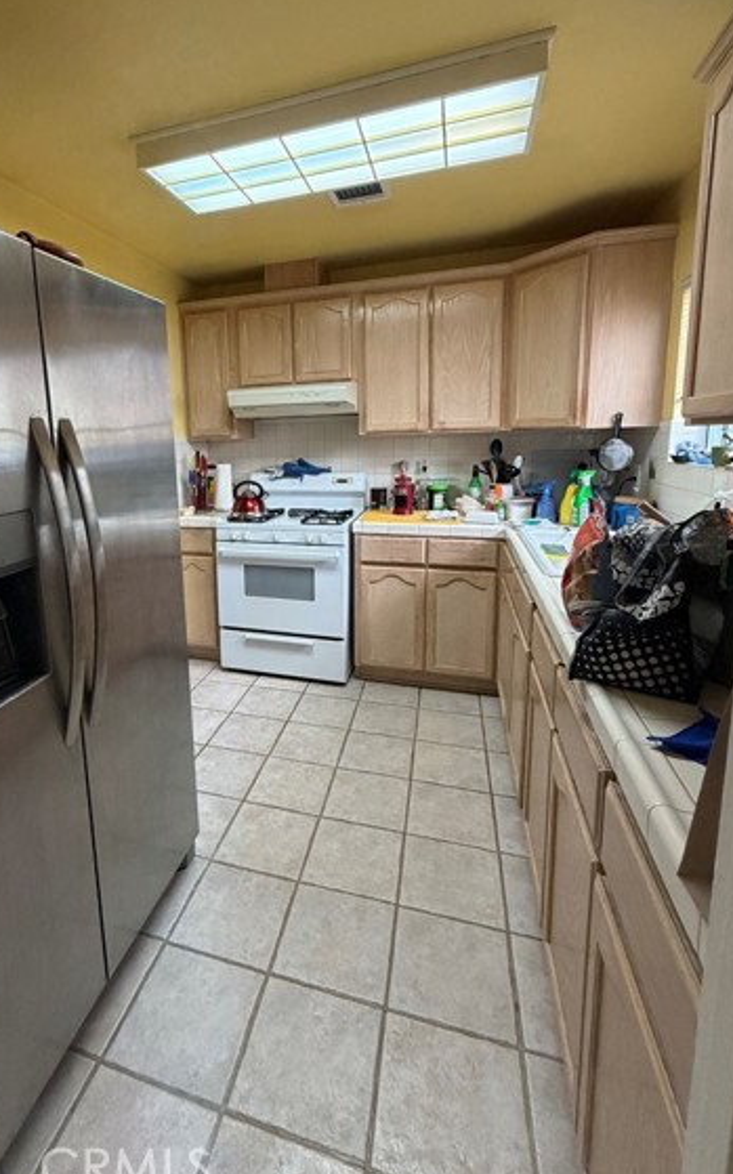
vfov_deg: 94.0
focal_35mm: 17
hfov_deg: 66.8
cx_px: 271
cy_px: 525
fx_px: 544
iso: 250
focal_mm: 2.22
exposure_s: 1/60
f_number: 2.2
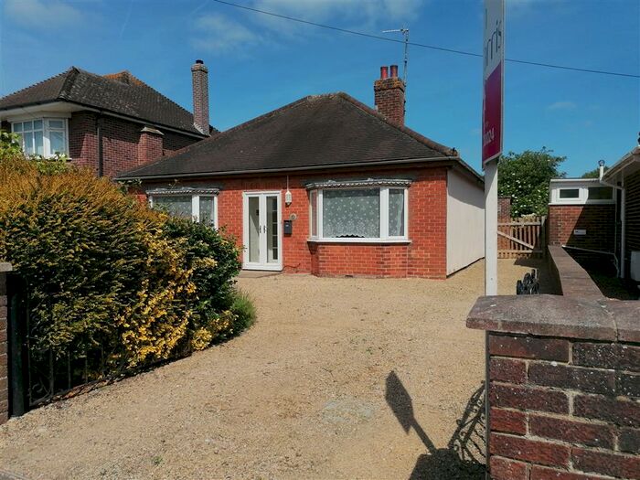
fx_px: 499
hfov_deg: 65.3
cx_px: 320
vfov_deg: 51.4
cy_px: 240
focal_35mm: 27
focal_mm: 4.75
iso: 50
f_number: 1.8
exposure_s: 1/3676
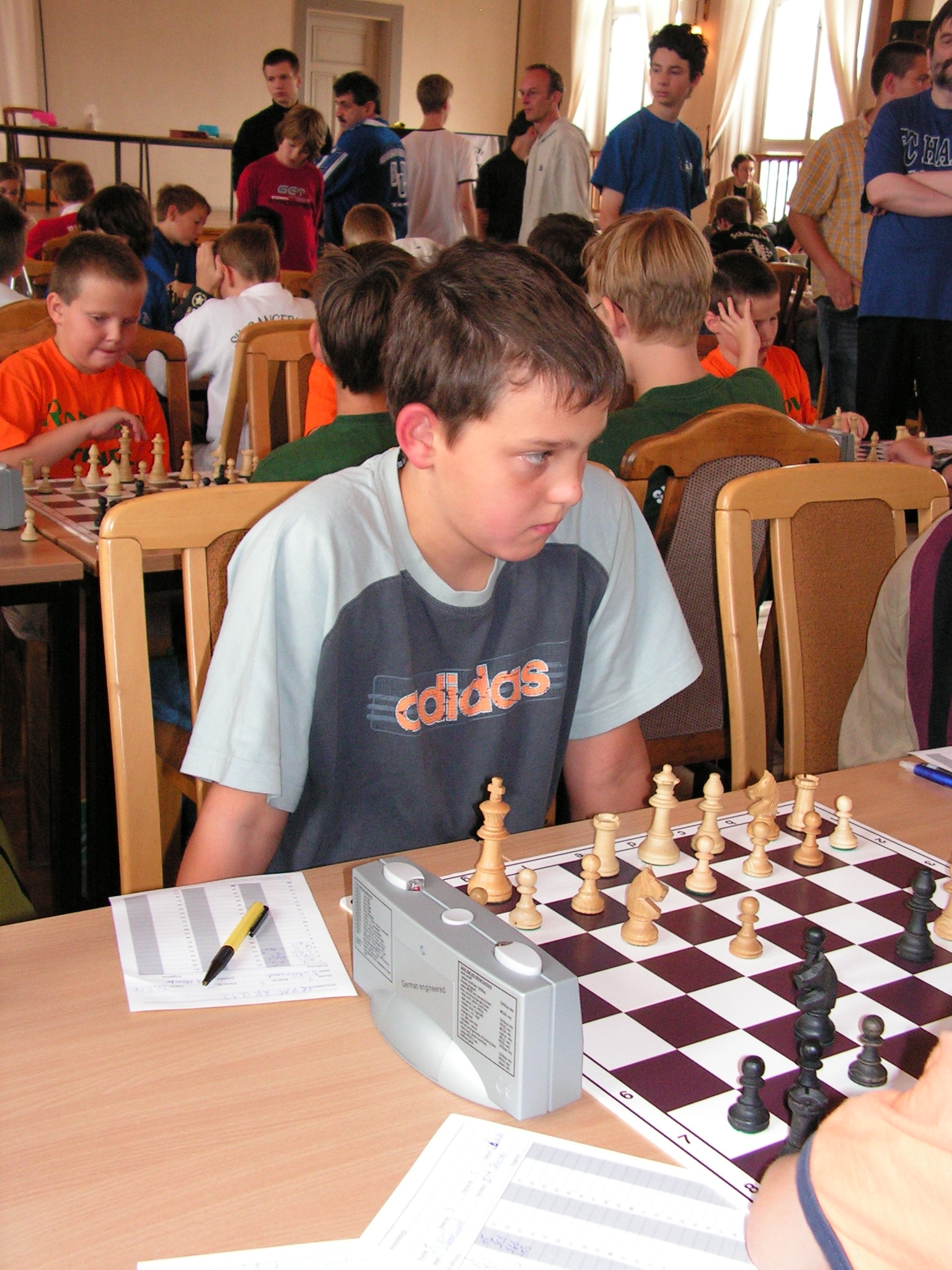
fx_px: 1613
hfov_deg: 32.9
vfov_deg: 42.9
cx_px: 476
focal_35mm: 44
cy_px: 635
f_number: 3.2
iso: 200
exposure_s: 1/40
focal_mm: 7.4
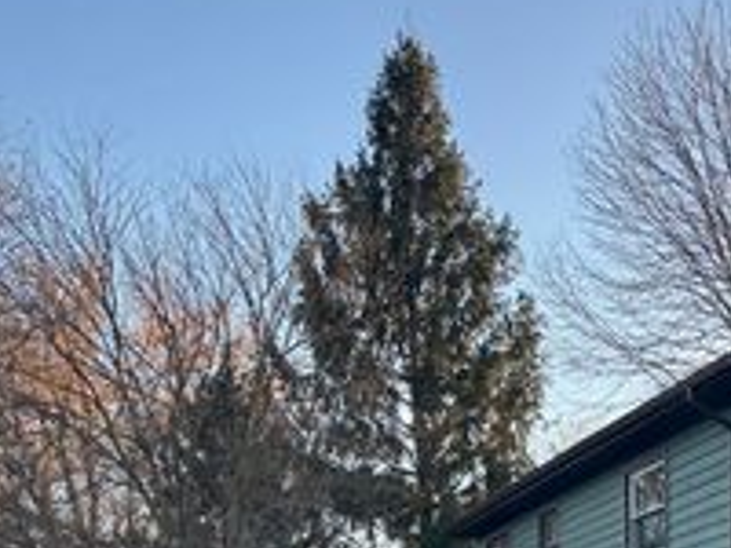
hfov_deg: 27.6
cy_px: 634
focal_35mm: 60
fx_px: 1267
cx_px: 910
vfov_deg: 22.7
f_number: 1.78
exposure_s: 1/646
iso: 80
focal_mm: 6.86
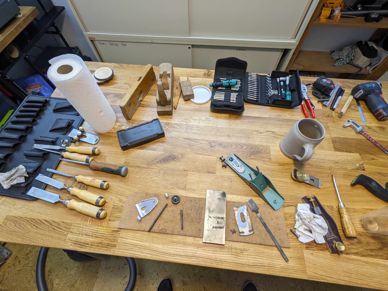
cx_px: 194
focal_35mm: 16
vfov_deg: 78.1
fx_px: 179
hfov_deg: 94.5
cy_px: 146
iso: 134
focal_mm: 2.22
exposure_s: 1/74.3
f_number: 2.2
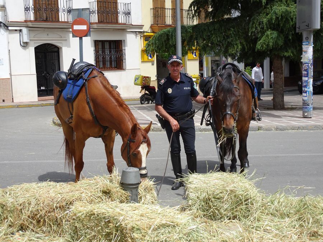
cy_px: 121
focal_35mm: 54
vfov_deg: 27.0
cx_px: 162
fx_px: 504
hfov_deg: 35.5
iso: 80
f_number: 4.5
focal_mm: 9.18
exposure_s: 1/640
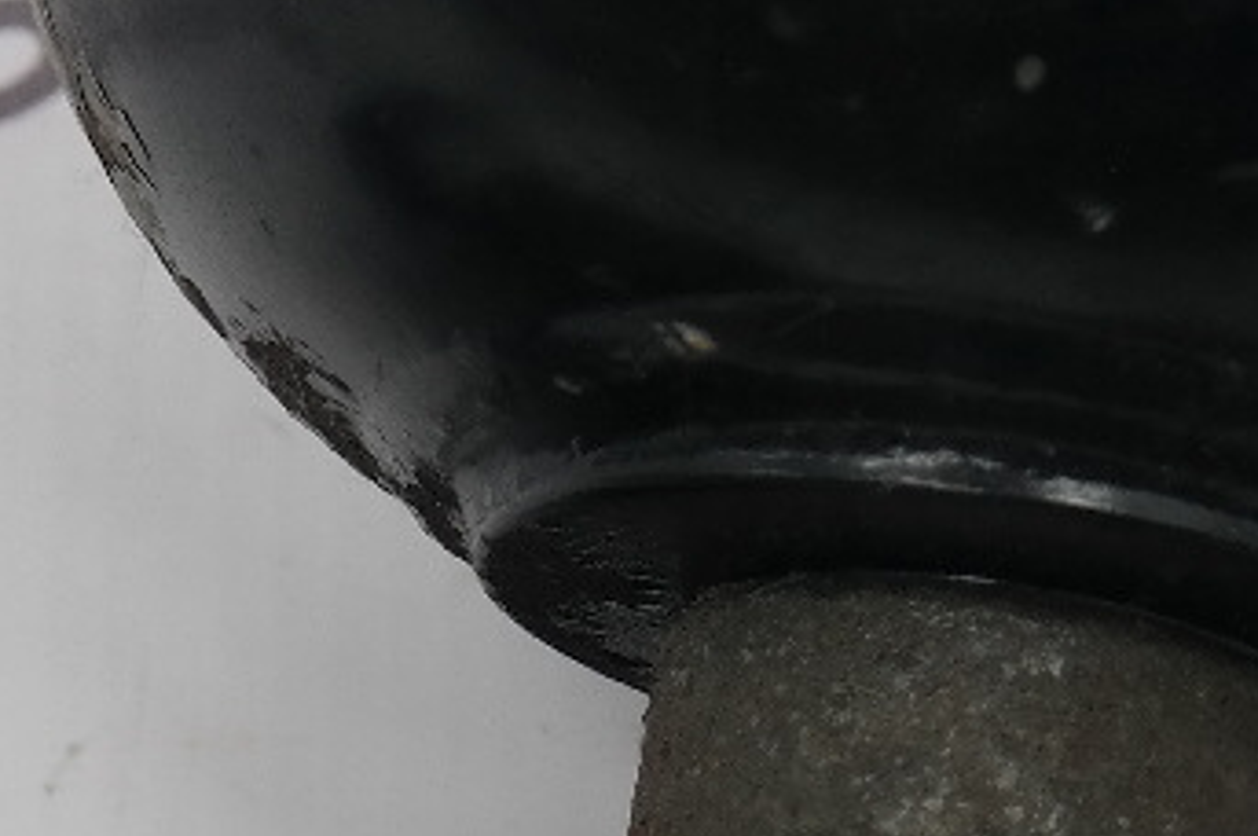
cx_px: 690
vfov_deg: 5.9
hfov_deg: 8.9
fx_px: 8099
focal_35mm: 232
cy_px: 818
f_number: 4.5
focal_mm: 30
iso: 400
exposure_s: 1/50
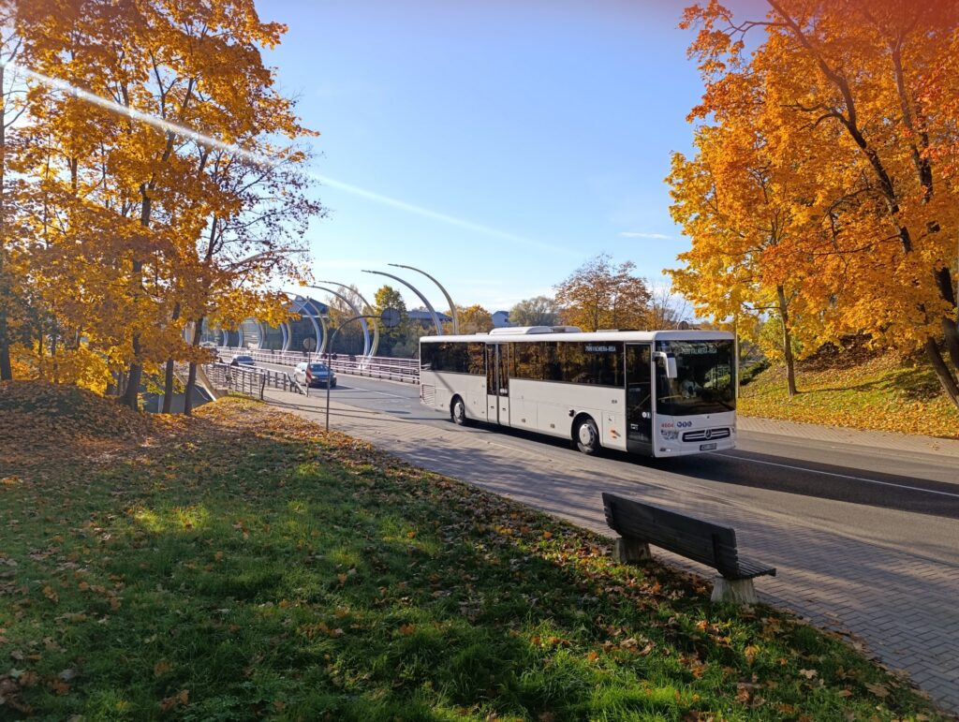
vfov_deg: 59.0
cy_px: 361
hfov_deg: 73.8
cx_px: 480
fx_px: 638
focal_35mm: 23
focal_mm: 6.14
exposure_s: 1/541
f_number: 1.6
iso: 50
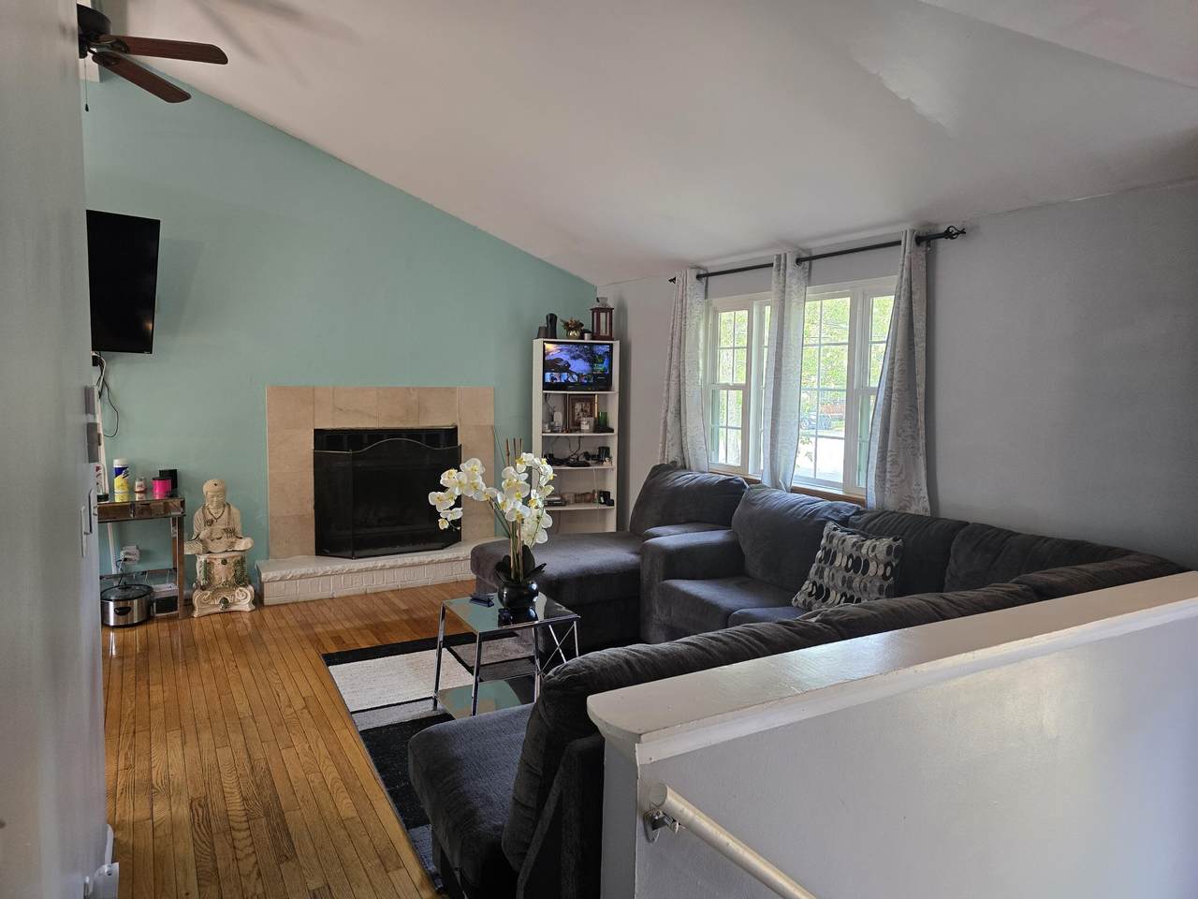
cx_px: 599
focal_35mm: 23
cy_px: 450
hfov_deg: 73.9
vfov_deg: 58.9
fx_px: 796
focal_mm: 6.3
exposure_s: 1/120
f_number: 1.7
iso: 250
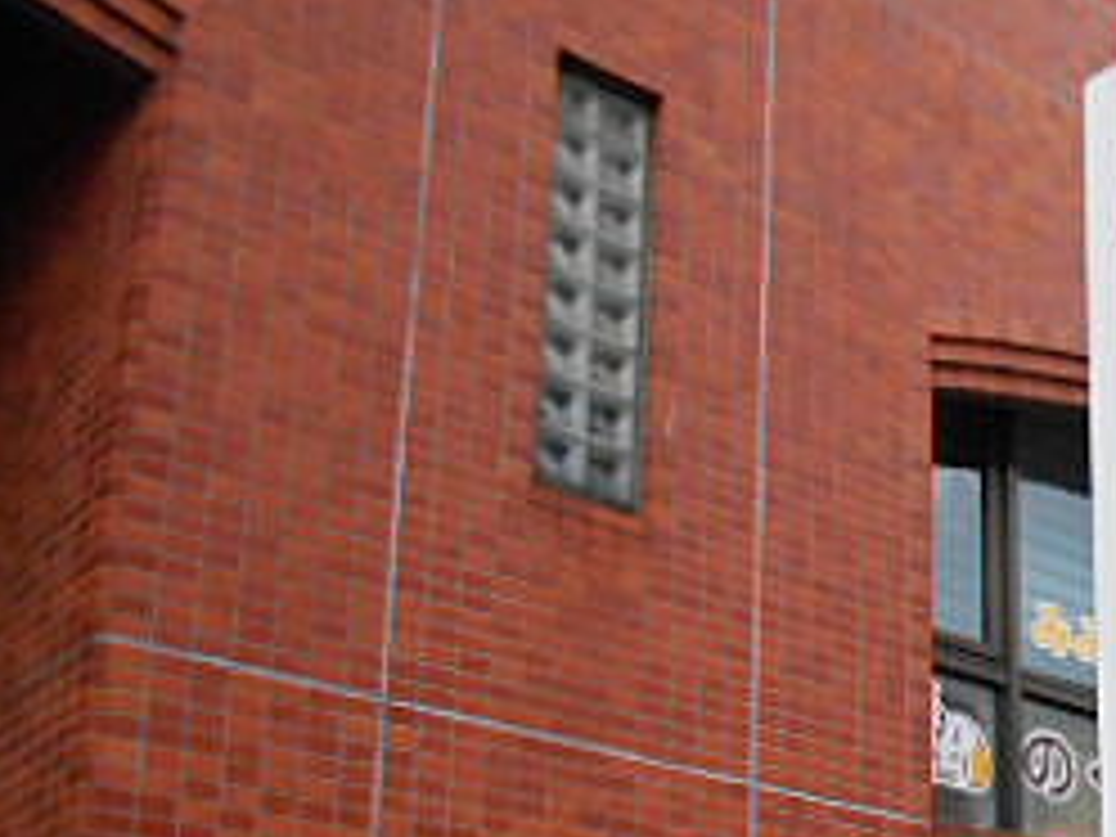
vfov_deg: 21.3
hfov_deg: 26.3
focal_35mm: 67
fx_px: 2160
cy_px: 788
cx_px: 1282
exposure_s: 1/250
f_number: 3.2
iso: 640
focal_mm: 4.6
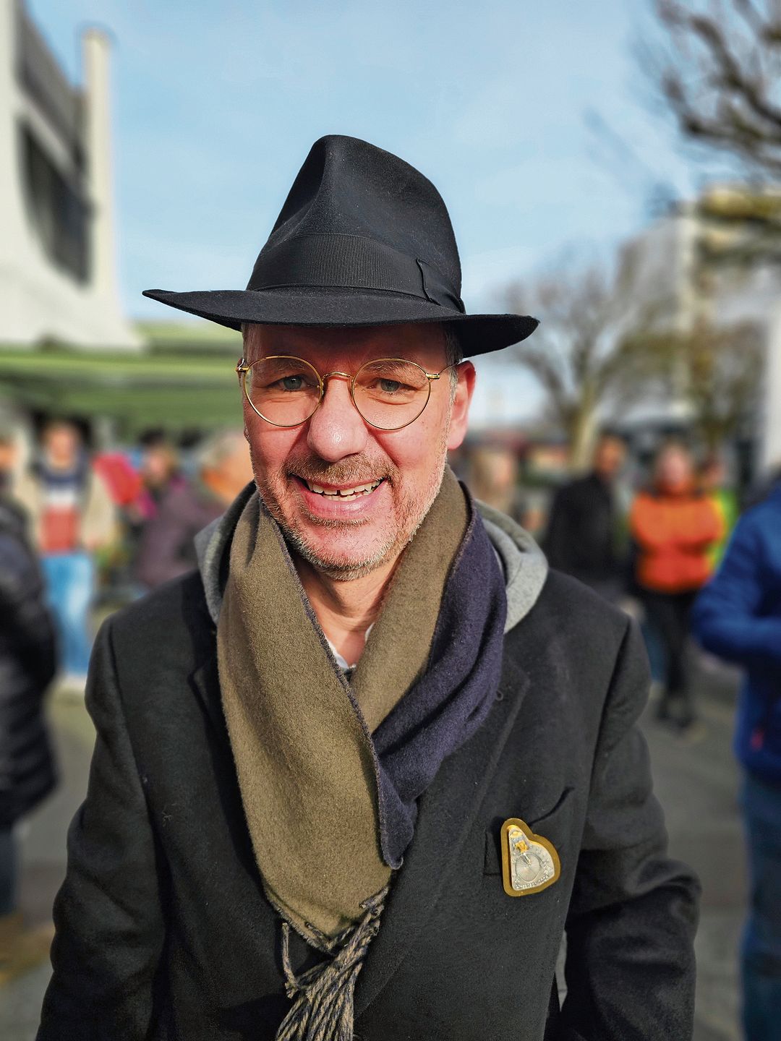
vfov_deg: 73.9
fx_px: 692
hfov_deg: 58.9
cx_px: 390
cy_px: 520
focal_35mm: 23
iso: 10
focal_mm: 6.3
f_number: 1.7
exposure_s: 1/276
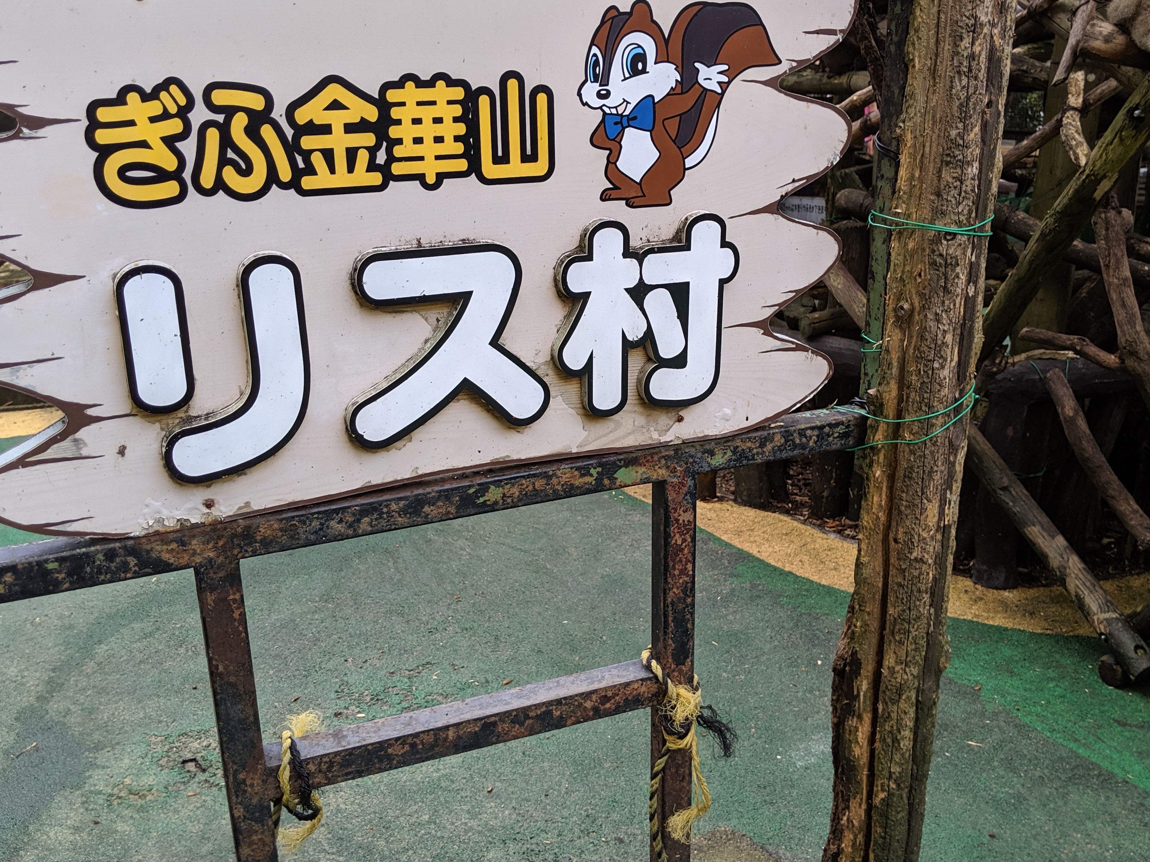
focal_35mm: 35
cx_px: 599
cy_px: 427
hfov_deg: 52.6
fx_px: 1163
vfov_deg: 40.7
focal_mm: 4.44
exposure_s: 1/499
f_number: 1.8
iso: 72
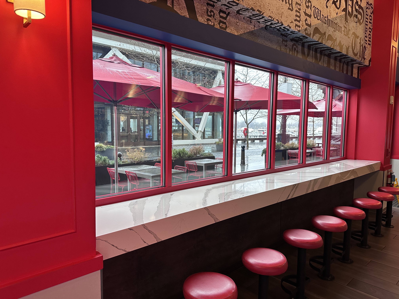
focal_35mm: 24
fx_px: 277
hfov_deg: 71.6
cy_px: 150
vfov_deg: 56.8
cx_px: 200
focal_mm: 6.86
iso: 200
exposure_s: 1/120
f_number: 1.78
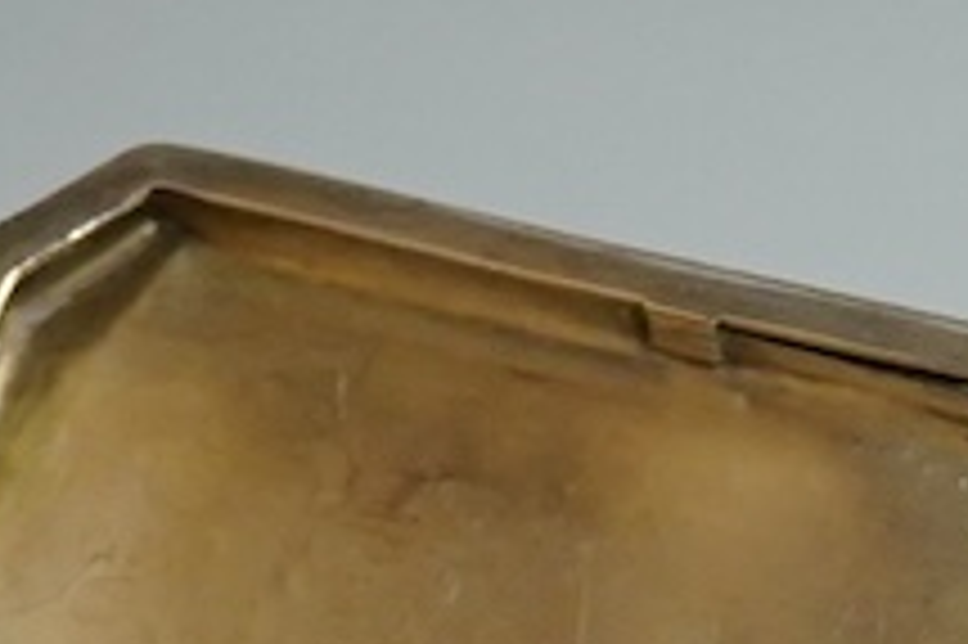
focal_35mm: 236
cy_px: 1639
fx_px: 6341
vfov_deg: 5.6
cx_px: 754
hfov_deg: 8.7
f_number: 5
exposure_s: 1/640
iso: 2500
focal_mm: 30
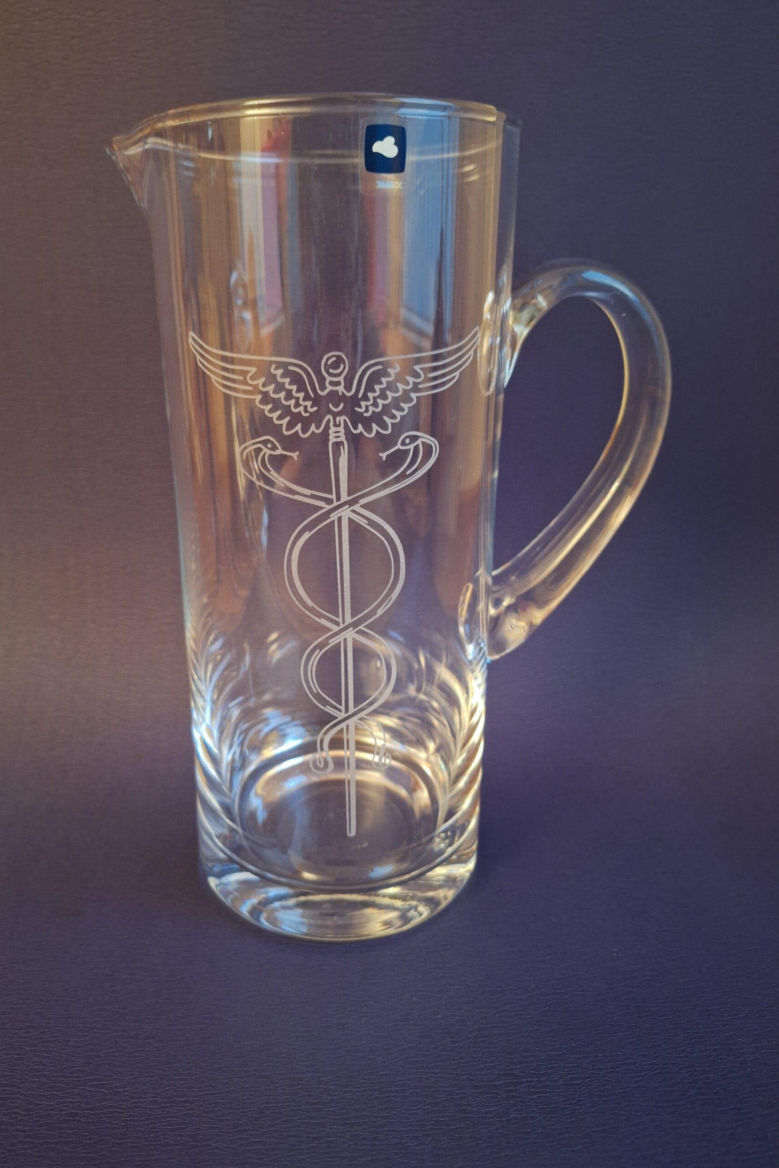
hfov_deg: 53.0
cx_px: 343
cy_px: 585
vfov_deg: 73.7
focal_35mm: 24
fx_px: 779
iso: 800
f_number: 1.8
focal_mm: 5.54
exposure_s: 1/20
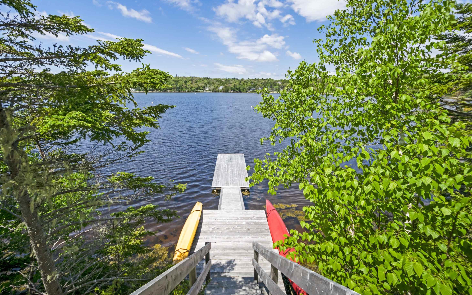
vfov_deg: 71.1
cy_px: 135
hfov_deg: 97.8
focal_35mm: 16
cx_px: 235
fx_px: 206
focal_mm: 10
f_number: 6.3
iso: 125
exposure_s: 1/640
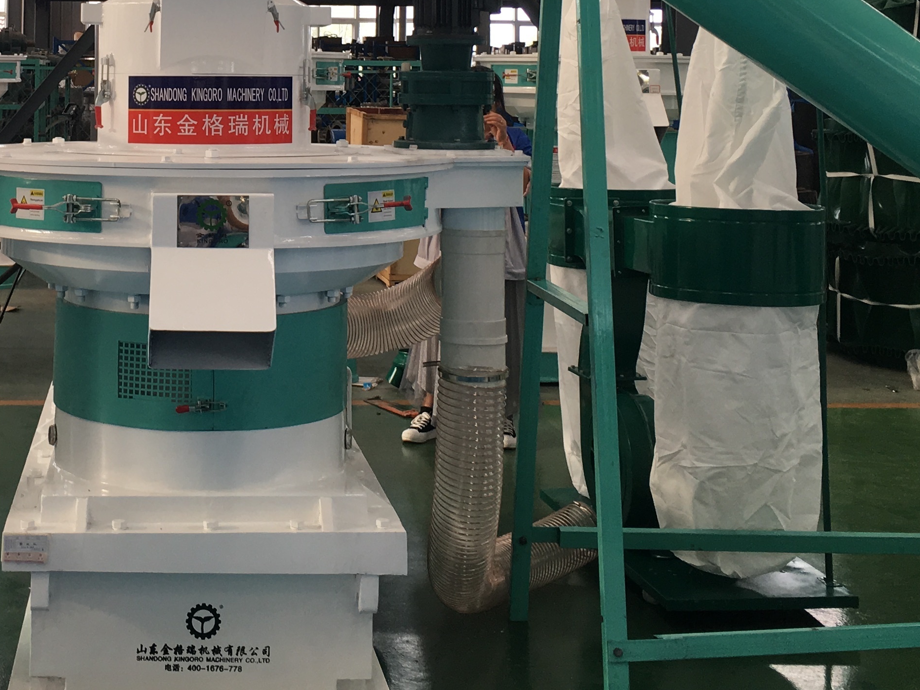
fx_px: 1648
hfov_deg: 30.5
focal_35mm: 62
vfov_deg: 22.9
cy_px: 46
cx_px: 198
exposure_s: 1/50
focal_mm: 4.15
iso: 32
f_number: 2.2
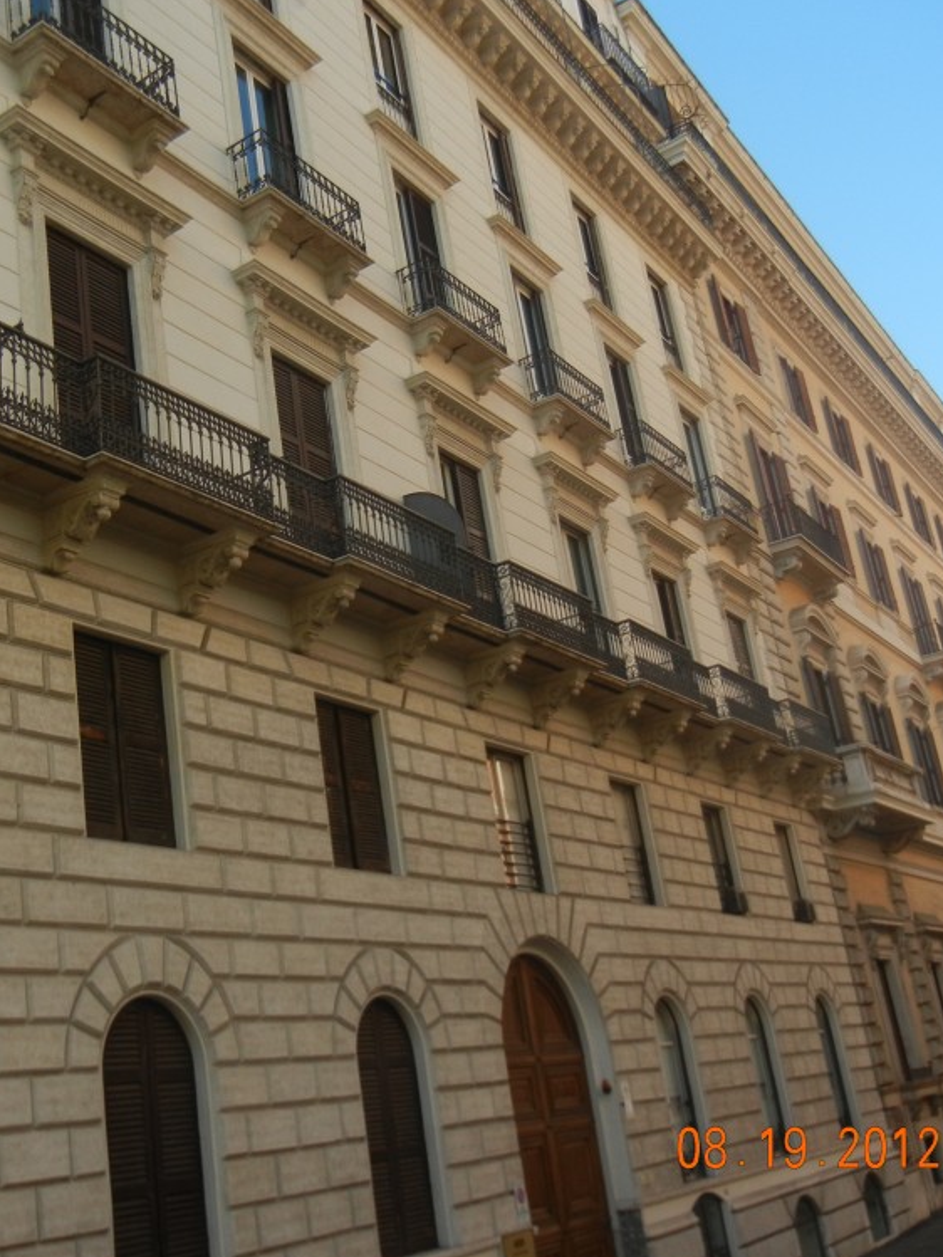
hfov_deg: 34.9
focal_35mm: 41
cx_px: 346
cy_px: 638
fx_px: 1489
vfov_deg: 45.8
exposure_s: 1/560
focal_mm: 5.4
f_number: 3.5
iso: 160
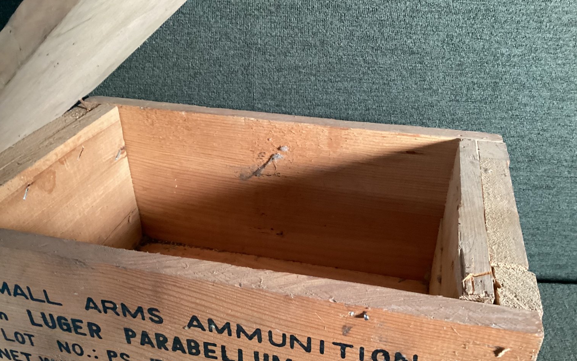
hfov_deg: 58.1
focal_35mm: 33
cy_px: 209
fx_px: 519
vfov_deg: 38.2
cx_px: 288
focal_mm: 3.3
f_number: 2.4
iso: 320
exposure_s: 1/40
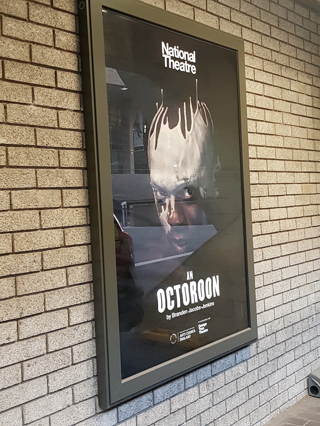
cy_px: 213
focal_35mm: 26
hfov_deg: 53.1
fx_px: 320
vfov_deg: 67.3
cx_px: 160
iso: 200
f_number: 1.7
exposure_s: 1/25
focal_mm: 4.2
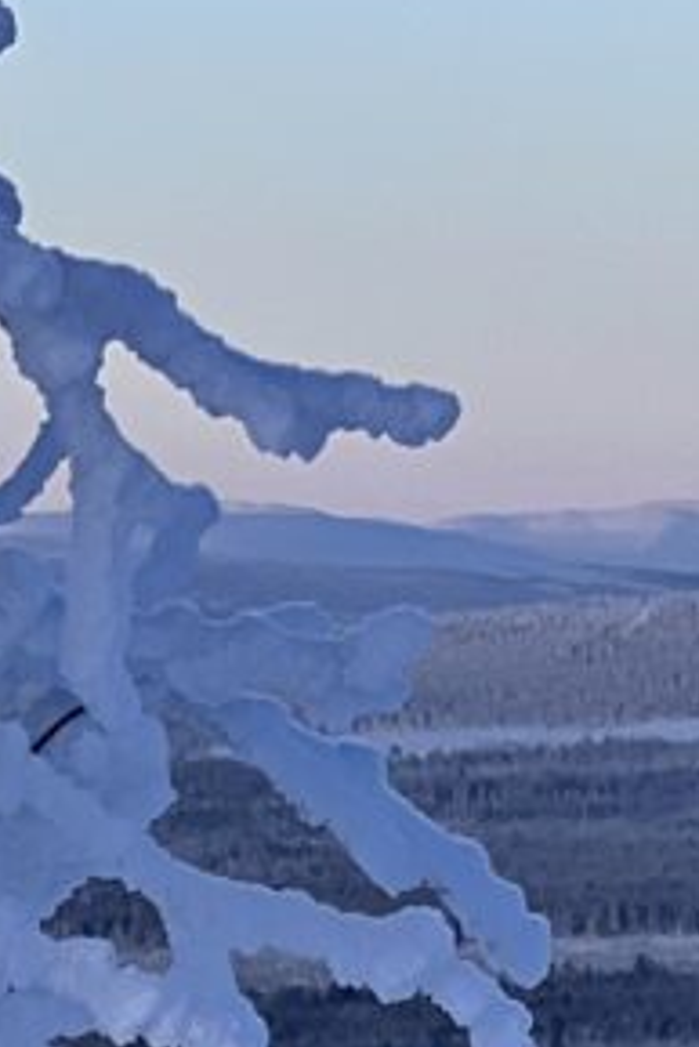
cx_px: 1315
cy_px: 143
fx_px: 12479
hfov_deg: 3.2
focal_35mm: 429
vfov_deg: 4.8
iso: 32
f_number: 2.8
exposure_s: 1/374
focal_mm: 9
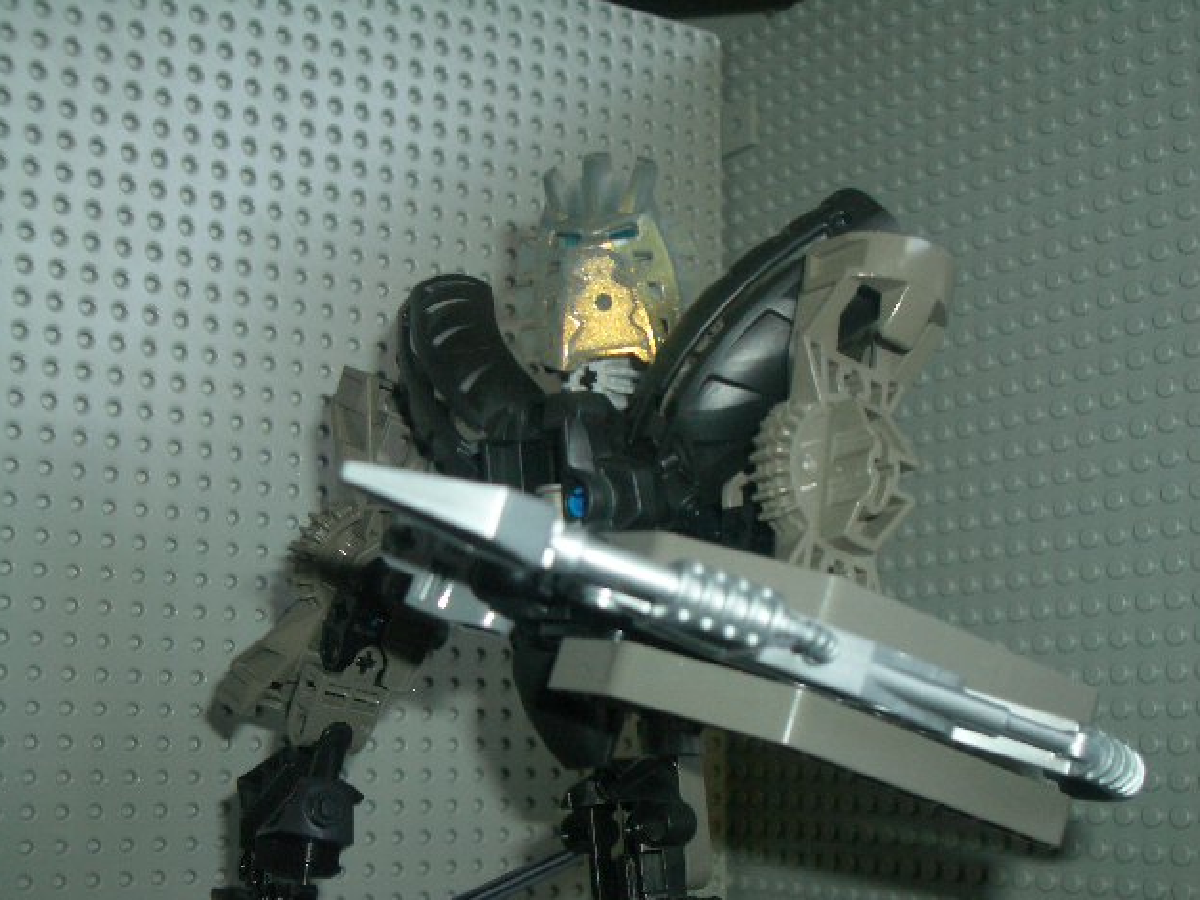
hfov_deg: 38.2
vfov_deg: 29.1
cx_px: 607
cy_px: 456
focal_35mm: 50
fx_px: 1733
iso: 100
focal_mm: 8.2
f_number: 3.1
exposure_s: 1/60
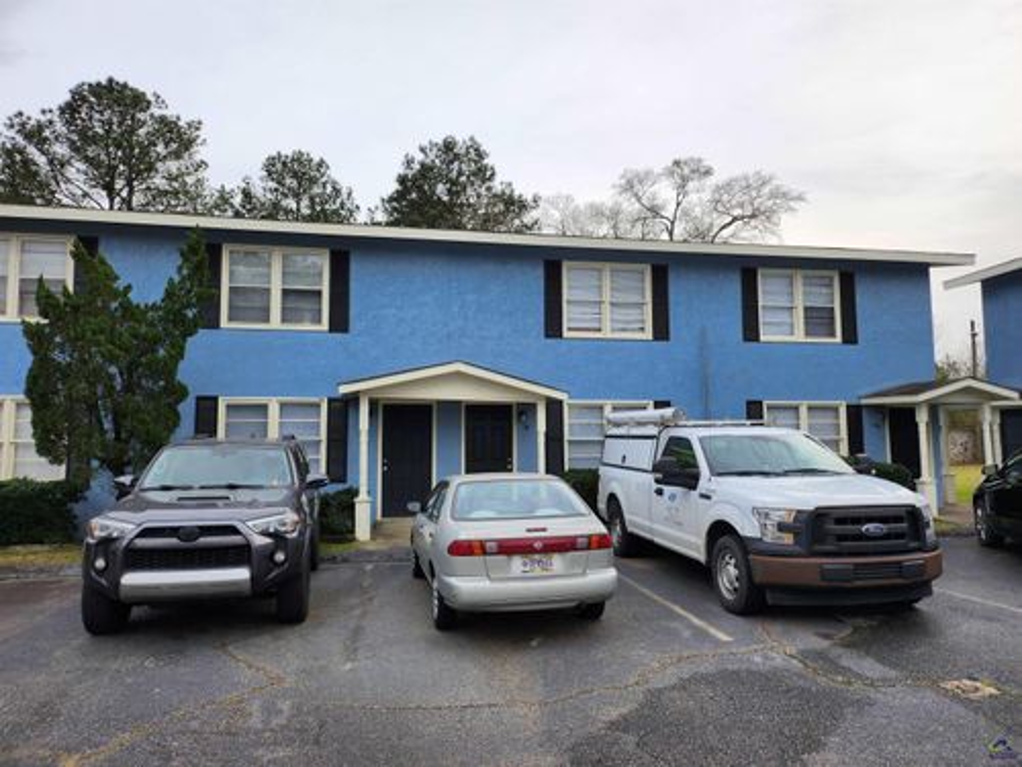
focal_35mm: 24
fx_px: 709
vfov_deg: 56.8
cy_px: 384
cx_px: 511
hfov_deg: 71.6
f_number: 1.8
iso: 50
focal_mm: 5
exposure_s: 1/579
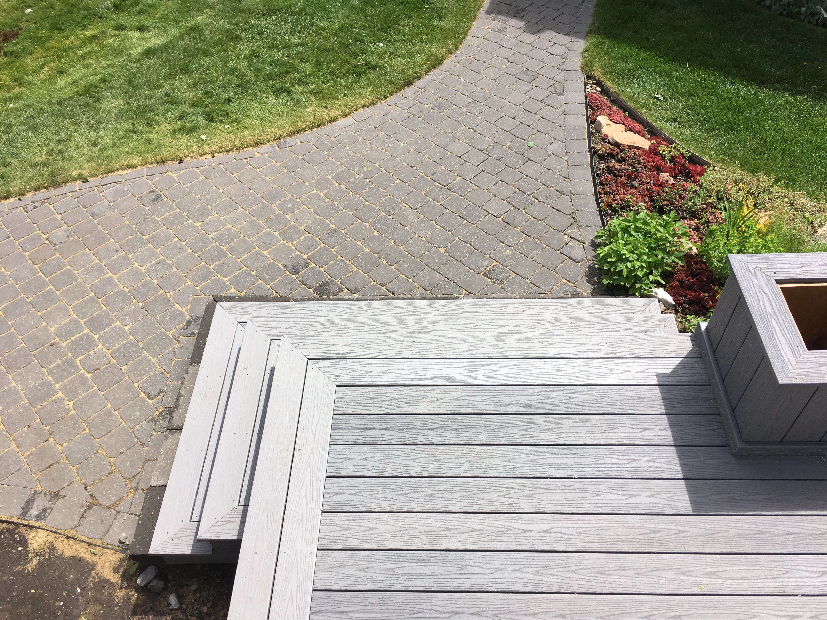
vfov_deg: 48.2
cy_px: 310
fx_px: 693
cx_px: 414
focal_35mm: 29
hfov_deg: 61.7
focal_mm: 4.15
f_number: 2.2
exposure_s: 1/1832
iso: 25
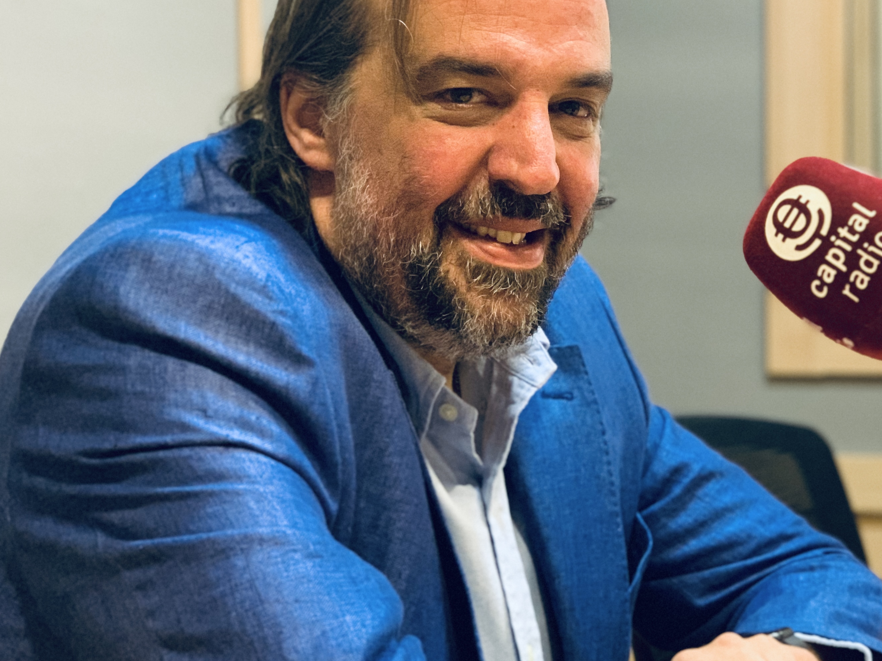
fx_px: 2013
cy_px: 321
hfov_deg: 24.5
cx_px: 656
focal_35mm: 79
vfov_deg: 18.7
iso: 400
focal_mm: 6
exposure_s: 1/50
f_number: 2.4
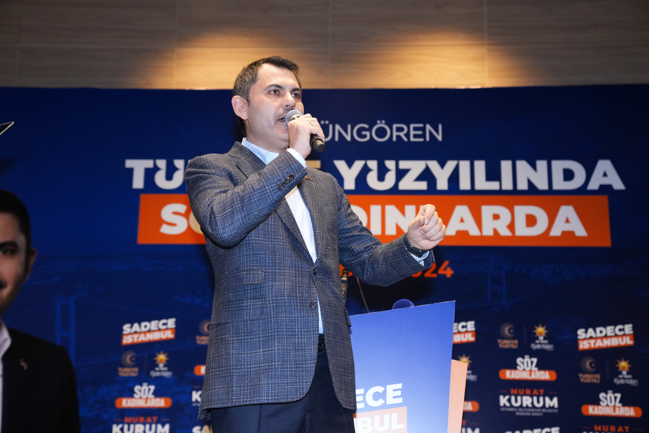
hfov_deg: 34.5
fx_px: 1046
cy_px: 216
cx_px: 324
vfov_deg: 23.4
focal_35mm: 58
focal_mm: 58
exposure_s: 1/125
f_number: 3.5
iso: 2000
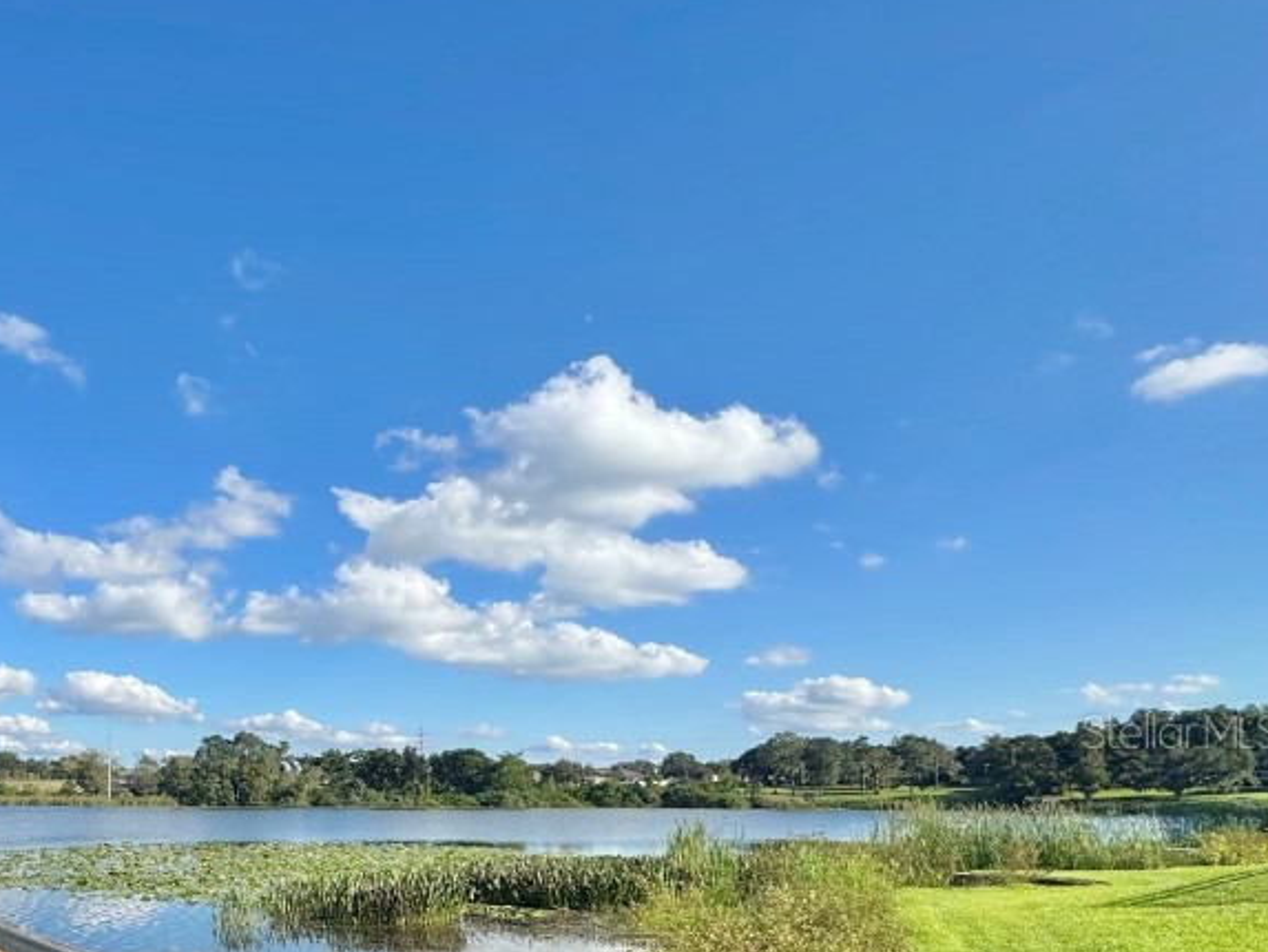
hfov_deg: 60.2
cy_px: 731
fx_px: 916
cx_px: 157
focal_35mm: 25
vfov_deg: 52.1
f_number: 2.2
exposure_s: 1/2208
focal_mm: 2.22
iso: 50
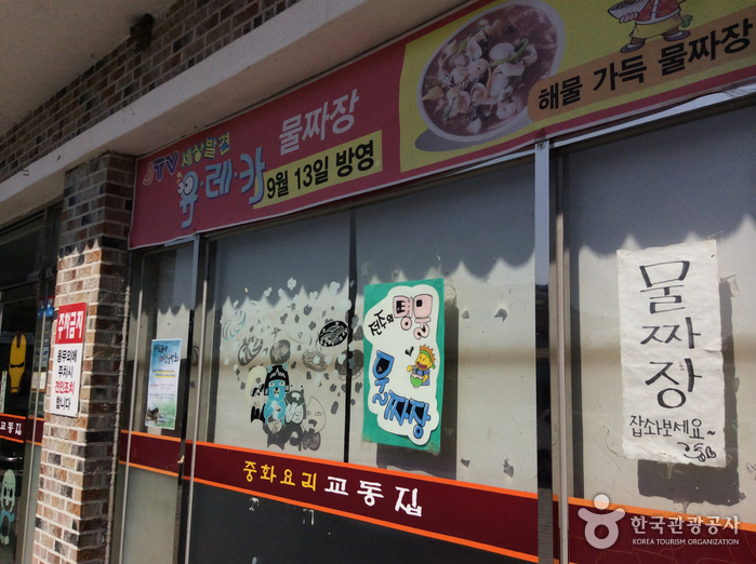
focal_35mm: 33
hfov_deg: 55.4
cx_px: 378
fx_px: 720
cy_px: 282
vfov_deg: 42.8
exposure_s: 1/5208
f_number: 2.4
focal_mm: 3.3
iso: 32
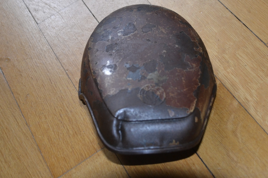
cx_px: 134
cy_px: 89
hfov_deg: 49.6
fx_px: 290
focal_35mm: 39
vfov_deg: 34.2
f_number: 4
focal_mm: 26
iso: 900
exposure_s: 1/60
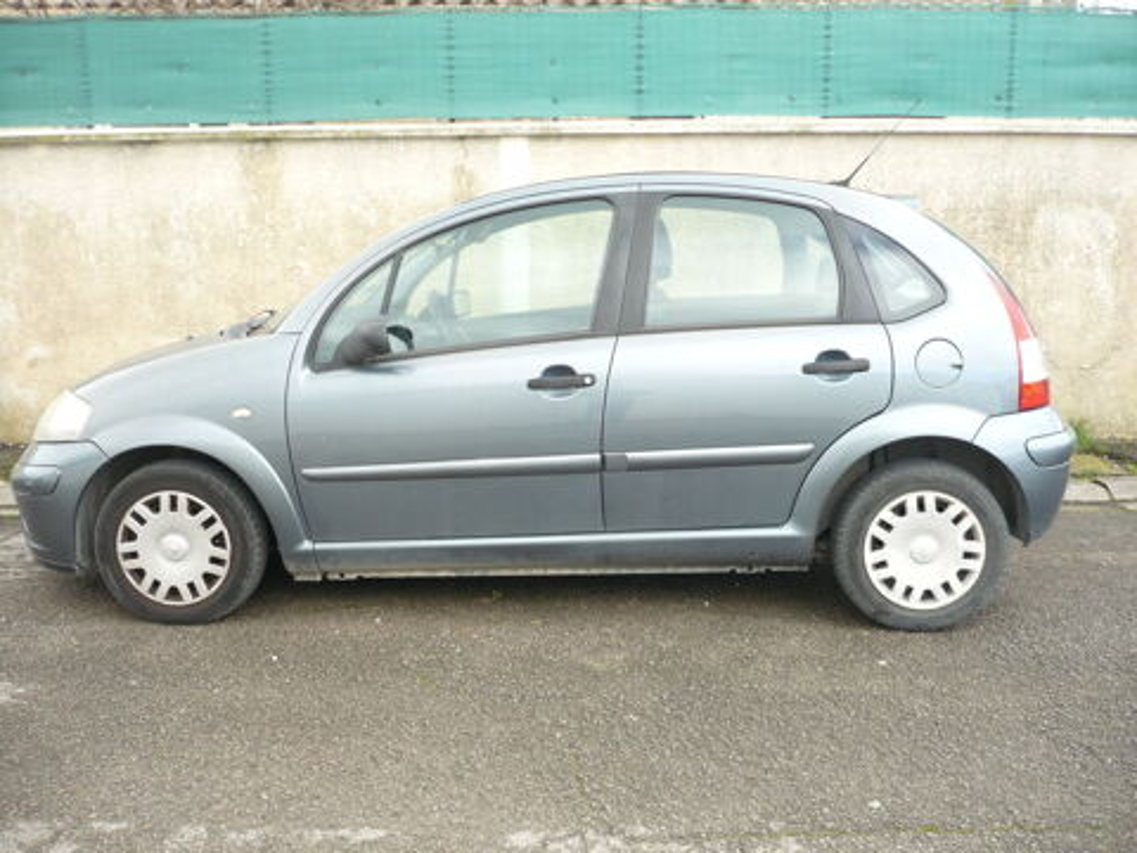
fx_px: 1150
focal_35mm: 35
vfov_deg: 40.7
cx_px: 568
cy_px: 426
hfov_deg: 52.6
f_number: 2.8
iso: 100
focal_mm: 5.8
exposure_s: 1/125
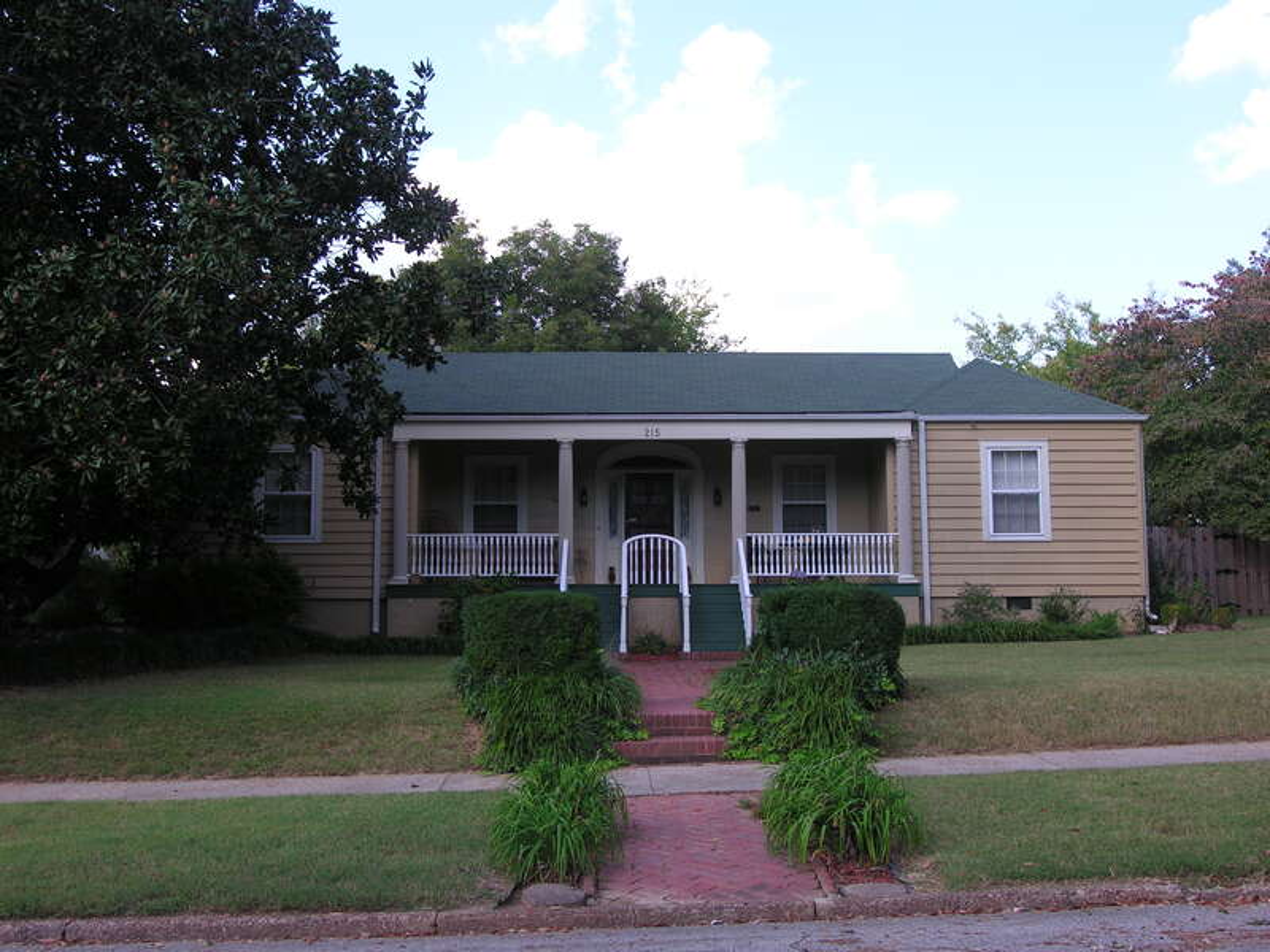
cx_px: 635
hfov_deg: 50.1
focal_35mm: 37
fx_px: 1357
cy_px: 476
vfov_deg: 38.7
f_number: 4.3
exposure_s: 1/71.7
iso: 50
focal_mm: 9.3
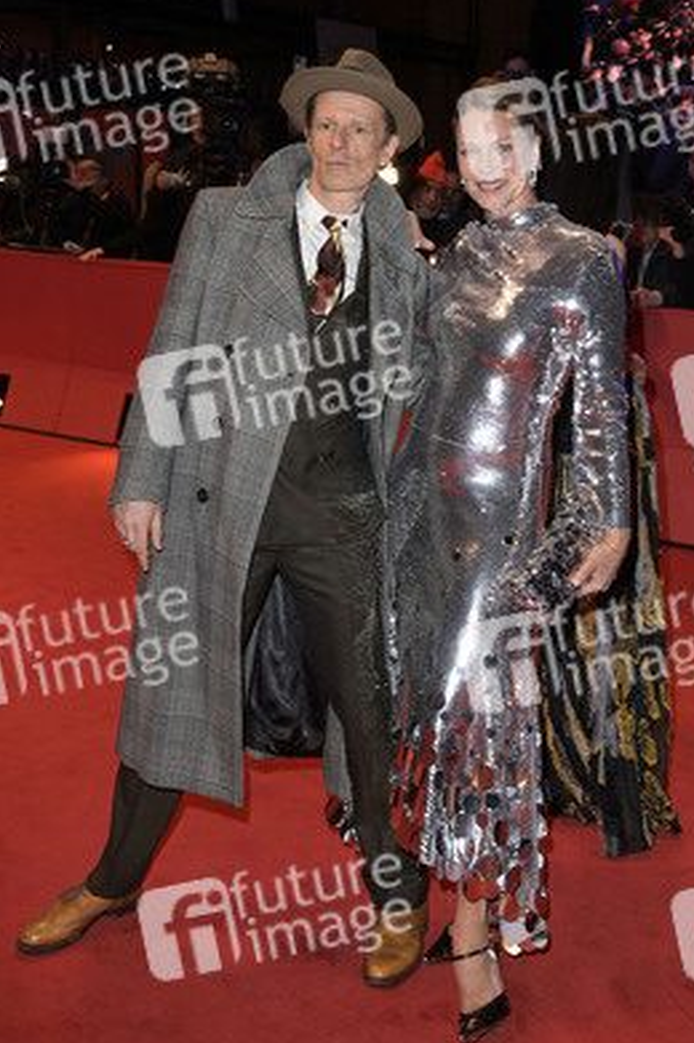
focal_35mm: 45
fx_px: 1303
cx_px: 352
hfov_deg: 29.8
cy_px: 517
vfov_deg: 43.6
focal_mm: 44
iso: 800
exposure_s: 1/250
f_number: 5
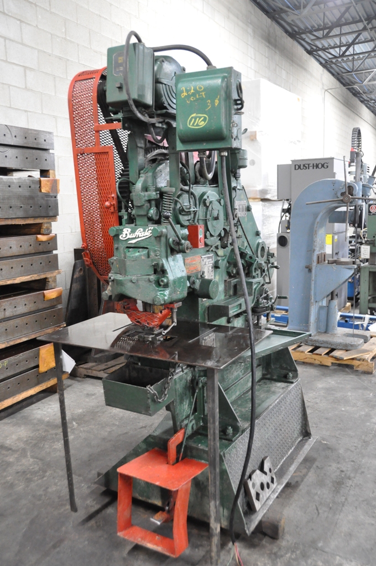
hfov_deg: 43.5
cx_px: 188
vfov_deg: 62.0
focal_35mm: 30
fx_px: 471
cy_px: 283
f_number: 3.5
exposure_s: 1/25
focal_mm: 20
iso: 3200
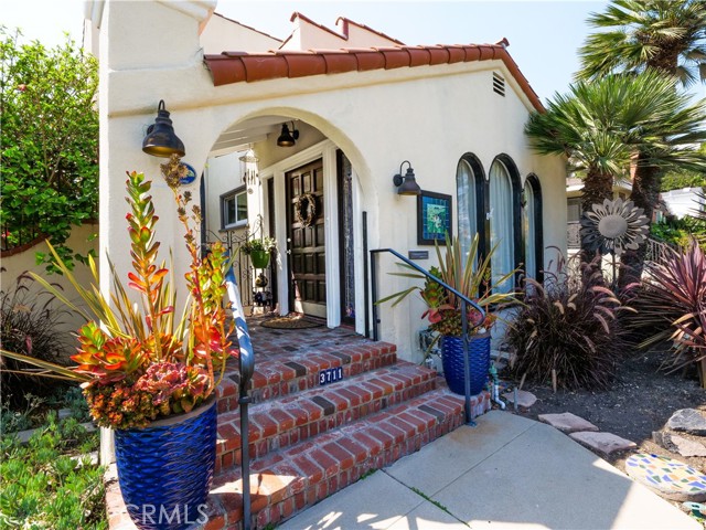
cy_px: 265
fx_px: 326
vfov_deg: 78.1
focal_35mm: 16
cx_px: 353
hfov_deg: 94.5
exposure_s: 1/125
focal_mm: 8
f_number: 11
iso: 320
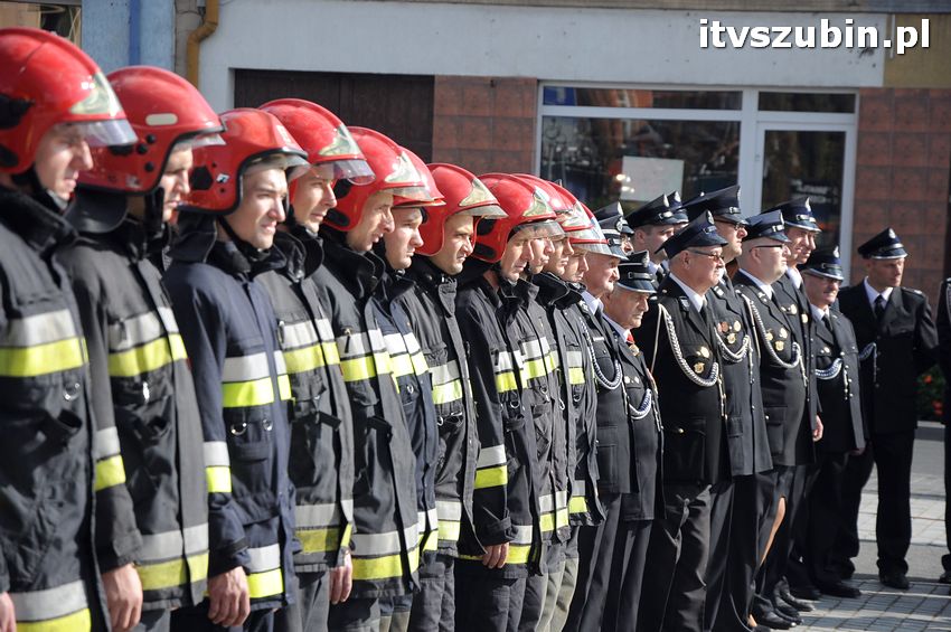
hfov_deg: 13.1
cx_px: 476
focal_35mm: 158
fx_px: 4157
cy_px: 316
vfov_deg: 8.7
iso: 400
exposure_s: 1/800
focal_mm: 105
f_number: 7.1
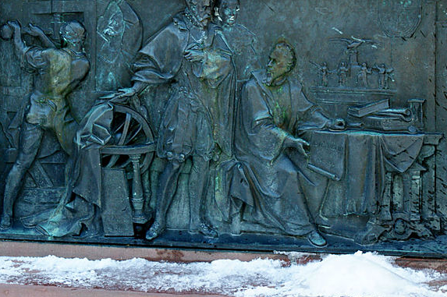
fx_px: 2047
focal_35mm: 165
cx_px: 299
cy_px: 89
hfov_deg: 12.4
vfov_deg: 8.3
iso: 400
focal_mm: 70
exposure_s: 1/200
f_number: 2.8
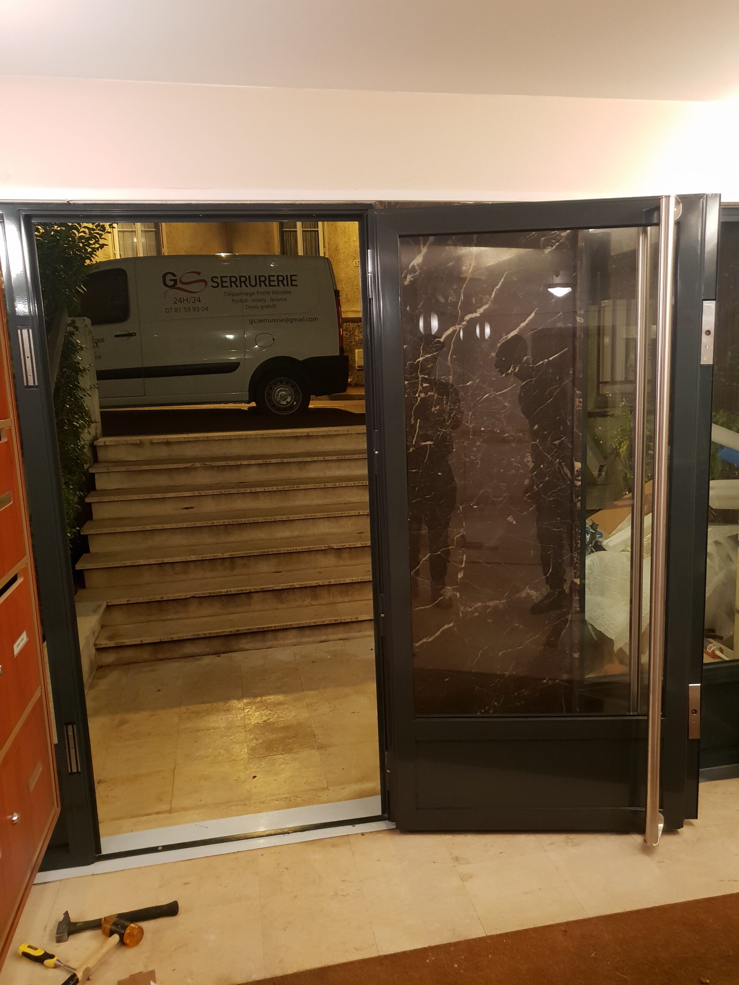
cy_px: 492
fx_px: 740
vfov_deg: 67.3
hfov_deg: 53.1
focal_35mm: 26
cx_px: 370
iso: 250
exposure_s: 1/25
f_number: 1.5
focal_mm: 4.3
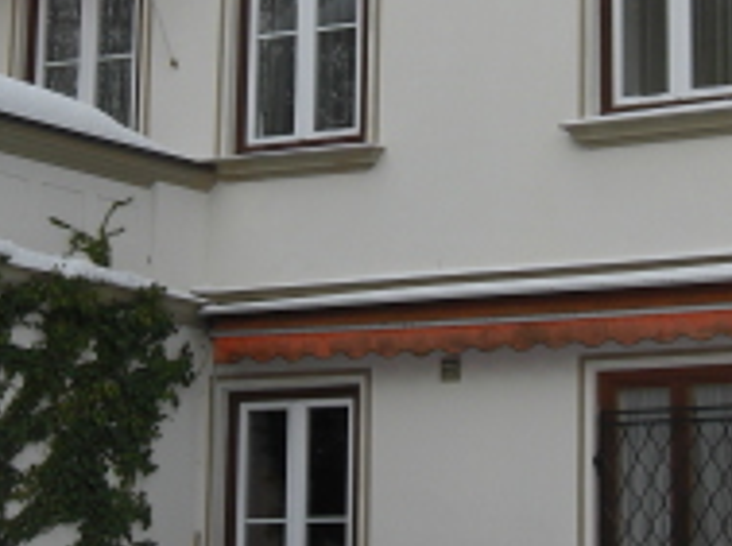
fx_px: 2723
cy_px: 0
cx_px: 407
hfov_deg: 15.3
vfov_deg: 11.3
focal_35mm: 129
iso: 80
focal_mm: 7.9
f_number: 4
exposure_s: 1/500
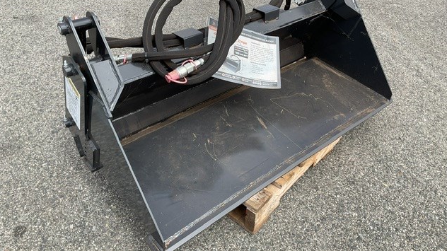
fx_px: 379
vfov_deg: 36.6
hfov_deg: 61.0
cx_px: 225
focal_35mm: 32
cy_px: 110
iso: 16
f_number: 1.8
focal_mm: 3
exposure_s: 1/997
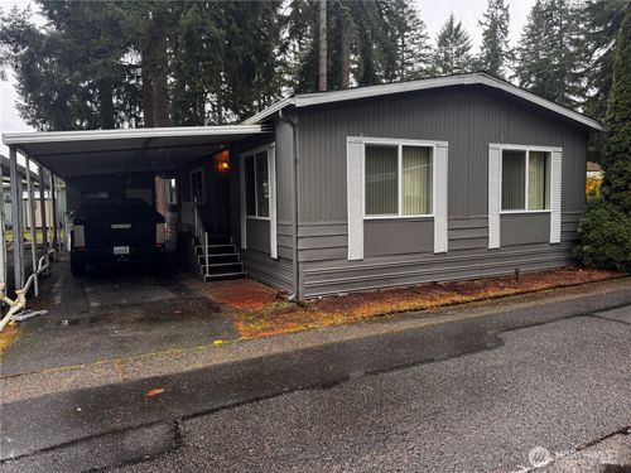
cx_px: 316
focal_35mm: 24
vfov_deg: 56.8
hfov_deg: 71.6
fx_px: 437
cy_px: 236
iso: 80
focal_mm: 6.76
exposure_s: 1/121
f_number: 1.78
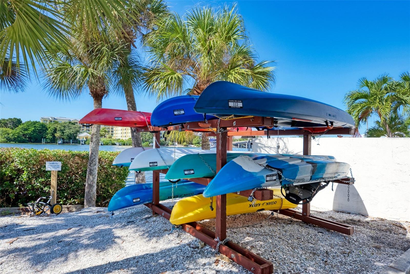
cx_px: 205
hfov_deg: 86.9
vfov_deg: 64.6
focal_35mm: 19
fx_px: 216
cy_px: 137
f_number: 7.1
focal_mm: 19
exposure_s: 1/4000
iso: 400
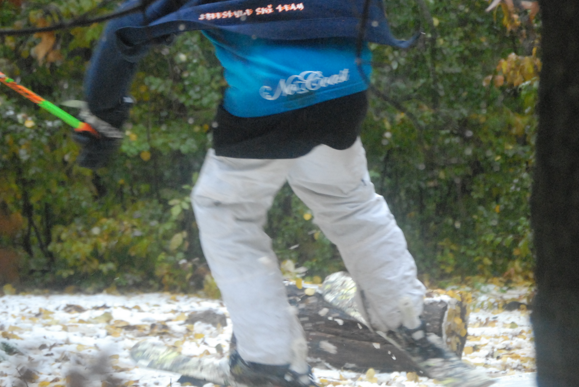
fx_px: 3784
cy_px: 121
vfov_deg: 5.9
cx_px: 431
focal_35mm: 235
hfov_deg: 8.7
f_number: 4.5
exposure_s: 1/200
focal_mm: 90
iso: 1600
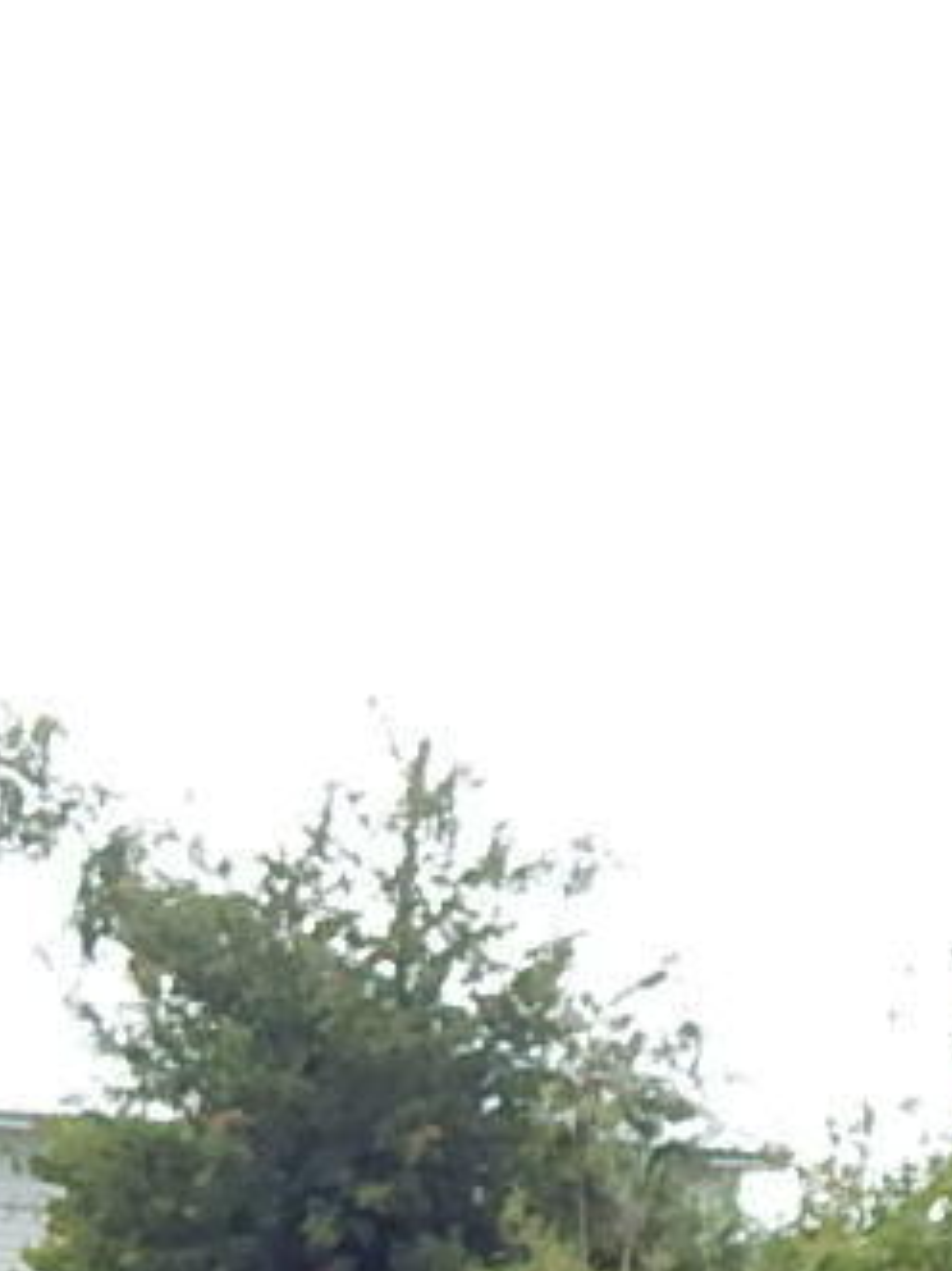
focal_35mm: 151
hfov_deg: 9.8
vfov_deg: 11.3
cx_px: 641
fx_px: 5541
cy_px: 2830
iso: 125
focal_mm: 4
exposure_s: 1/320
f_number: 3
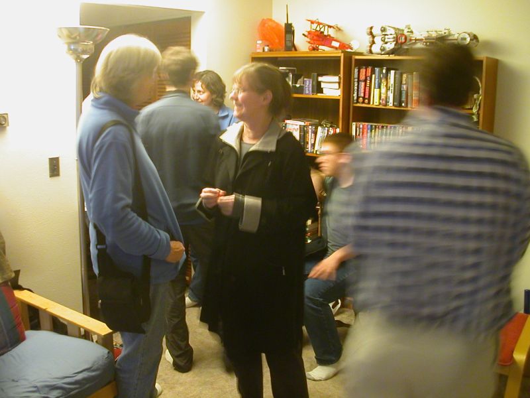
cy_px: 199
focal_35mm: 37
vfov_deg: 38.7
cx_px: 265
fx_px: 567
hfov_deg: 50.1
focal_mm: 5.6
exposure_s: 1/3.3
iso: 200
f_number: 2.7
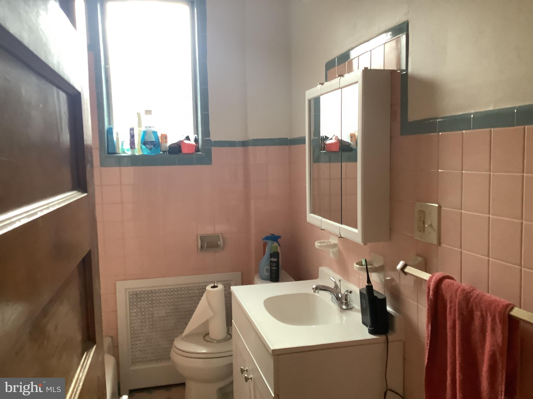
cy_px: 200
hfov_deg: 58.4
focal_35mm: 31
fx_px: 477
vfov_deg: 45.4
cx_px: 266
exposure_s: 1/60
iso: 200
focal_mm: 3.3
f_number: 2.4
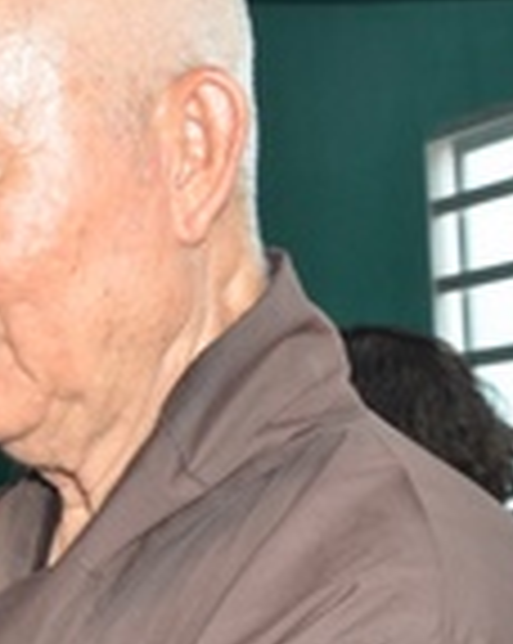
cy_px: 372
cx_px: -630
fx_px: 2187
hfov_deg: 11.5
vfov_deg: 16.7
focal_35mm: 115
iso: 1000
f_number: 10
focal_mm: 18
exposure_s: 1/250
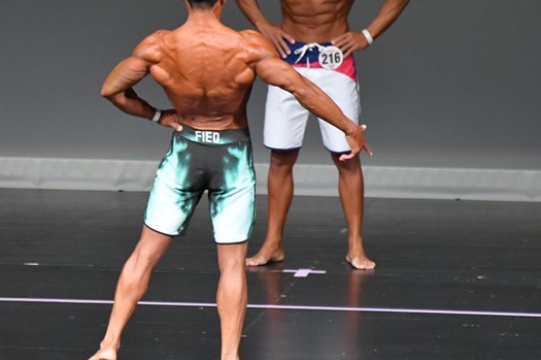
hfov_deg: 3.7
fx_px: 8317
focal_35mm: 554
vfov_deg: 2.5
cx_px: 215
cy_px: 152
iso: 5000
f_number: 5.6
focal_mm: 250
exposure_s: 1/400
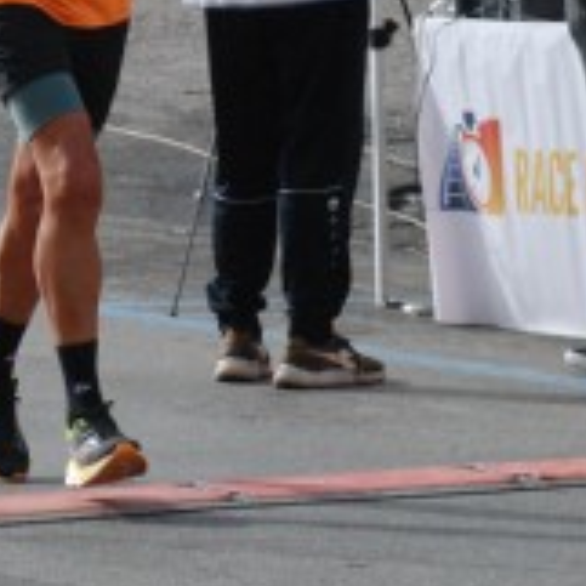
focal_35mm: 380
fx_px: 7278
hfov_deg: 4.6
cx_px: 135
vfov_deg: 4.6
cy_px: -56
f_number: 5.6
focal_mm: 80
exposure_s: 1/1600
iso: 1000
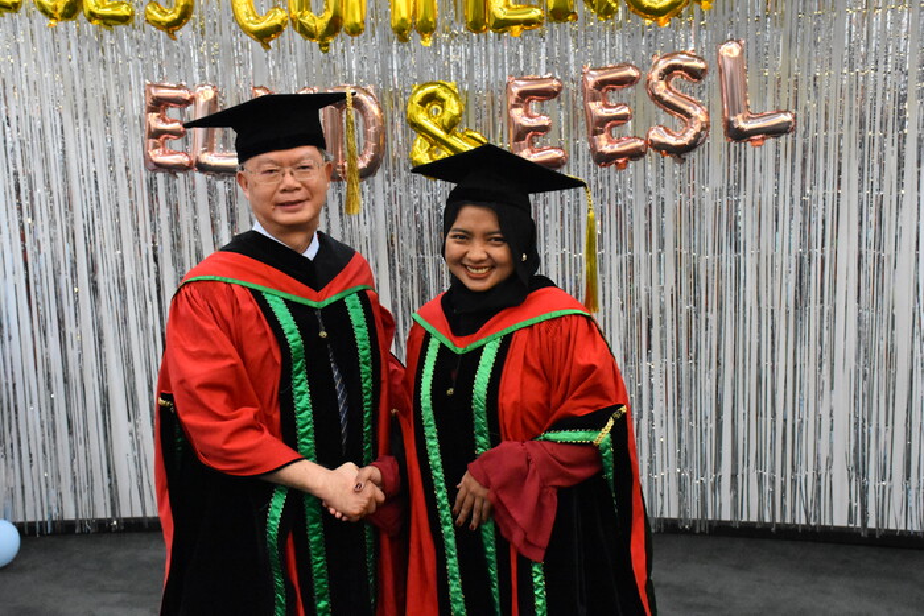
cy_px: 308
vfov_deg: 26.5
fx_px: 1309
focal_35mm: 51
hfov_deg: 38.9
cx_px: 462
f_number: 7.1
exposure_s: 1/200
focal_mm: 34
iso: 10000
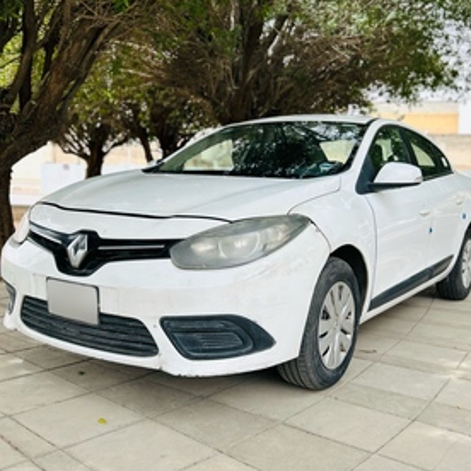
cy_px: 219
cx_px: 235
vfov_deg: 43.8
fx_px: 585
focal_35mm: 38
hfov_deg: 43.9
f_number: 1.5
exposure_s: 1/2123
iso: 50
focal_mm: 5.7
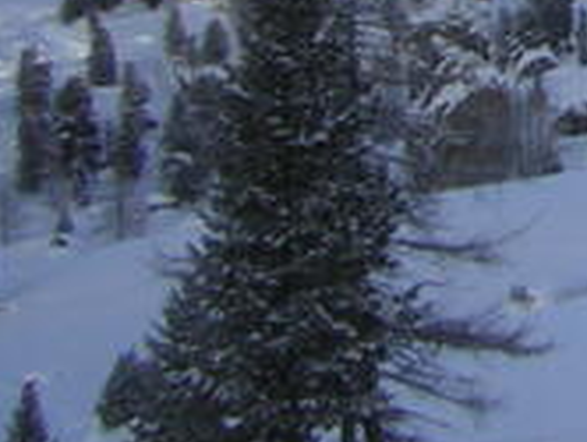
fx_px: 2157
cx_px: 918
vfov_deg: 11.4
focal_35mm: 127
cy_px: -152
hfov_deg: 14.3
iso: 50
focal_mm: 4.7
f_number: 5.2
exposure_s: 1/391
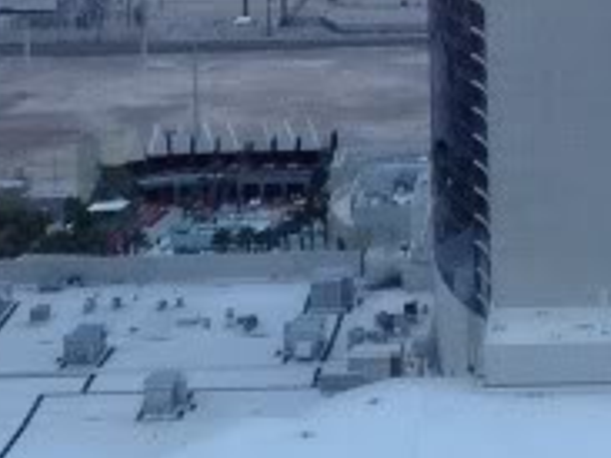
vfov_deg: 7.4
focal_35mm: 196
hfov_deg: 10.1
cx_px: 534
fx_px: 3457
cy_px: -251
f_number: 2.4
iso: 64
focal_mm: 4.3
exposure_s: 1/343
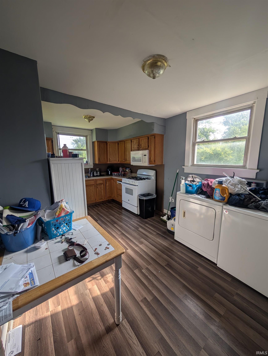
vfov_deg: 110.5
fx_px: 124
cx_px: 134
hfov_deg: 94.6
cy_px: 178
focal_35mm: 12
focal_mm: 2.02
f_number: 1.7
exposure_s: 1/552
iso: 49
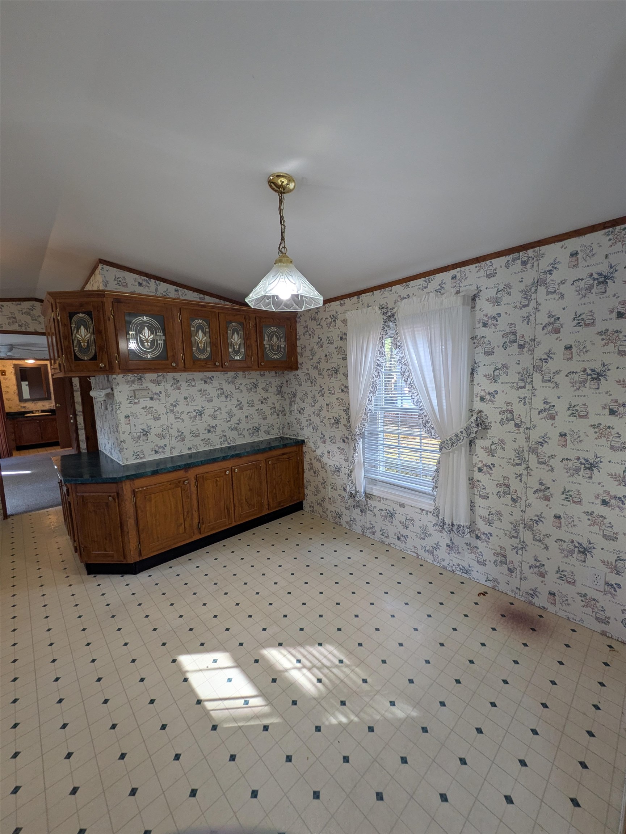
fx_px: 337
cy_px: 417
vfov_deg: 102.1
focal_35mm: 14
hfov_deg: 85.7
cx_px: 313
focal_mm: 1.83
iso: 48
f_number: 2.2
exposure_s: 1/40
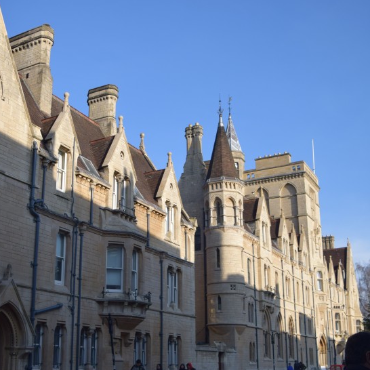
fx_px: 520
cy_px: 218
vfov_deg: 39.0
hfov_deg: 39.0
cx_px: 143
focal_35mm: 43
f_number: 3.5
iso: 200
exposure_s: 1/1600
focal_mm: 18
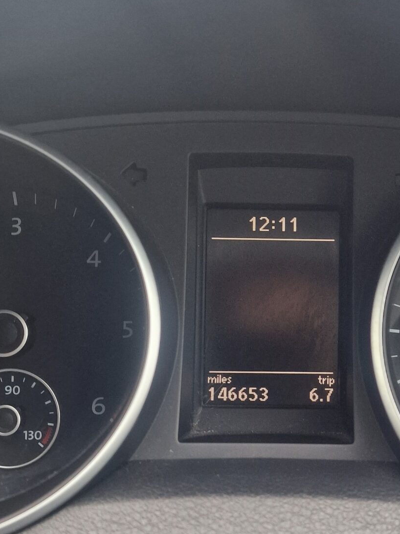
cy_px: 311
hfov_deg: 26.6
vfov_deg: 35.5
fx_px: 832
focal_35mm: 54
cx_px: 309
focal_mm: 6.4
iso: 320
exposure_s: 1/120
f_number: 1.8
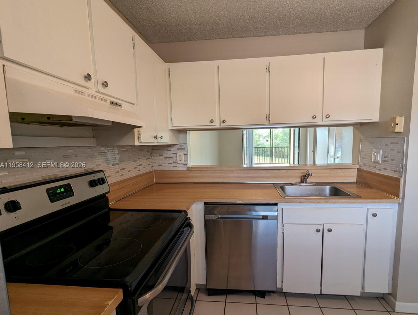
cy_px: 165
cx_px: 221
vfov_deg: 74.8
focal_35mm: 17
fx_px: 206
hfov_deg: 90.9
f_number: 2.2
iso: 76
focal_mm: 2.35
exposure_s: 1/60
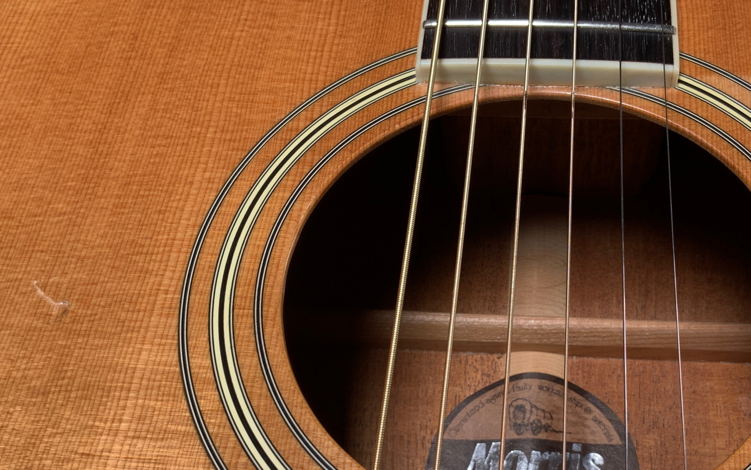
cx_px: 494
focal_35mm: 49
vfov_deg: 26.0
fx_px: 1003
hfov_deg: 40.6
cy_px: 350
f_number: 1.8
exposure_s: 1/104
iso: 25
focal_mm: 3
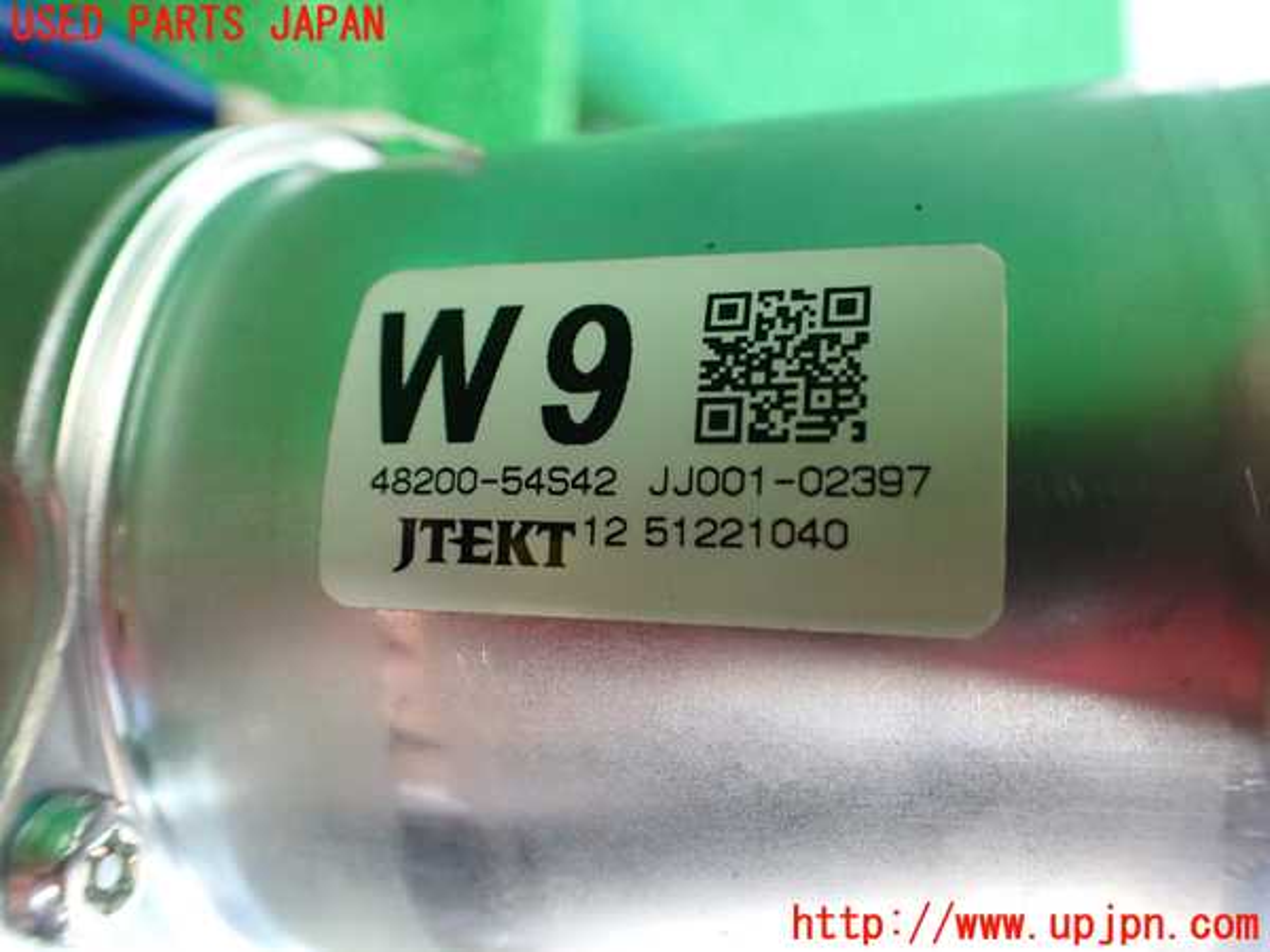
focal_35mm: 30
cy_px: 476
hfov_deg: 60.0
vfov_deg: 46.8
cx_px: 635
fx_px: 1101
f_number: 2.3
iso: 800
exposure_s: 1/80
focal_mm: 5.4
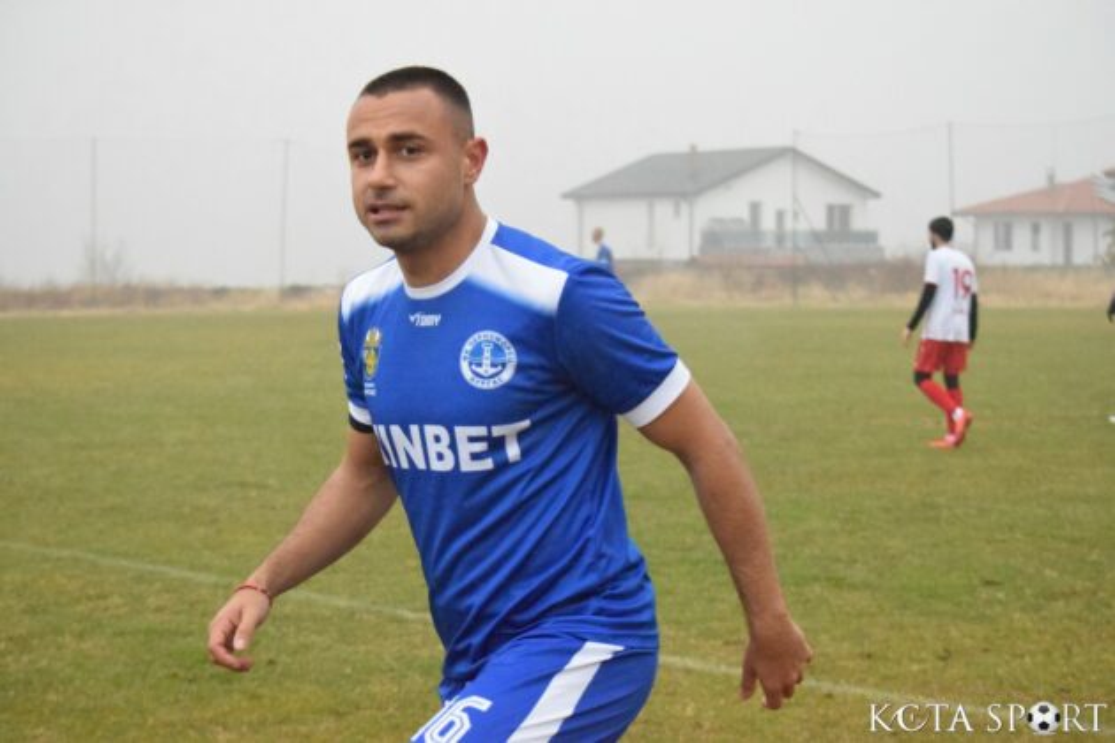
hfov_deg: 24.6
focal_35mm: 82
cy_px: 372
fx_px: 2555
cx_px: 558
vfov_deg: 16.6
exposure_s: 1/640
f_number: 5.6
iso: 12800
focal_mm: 55
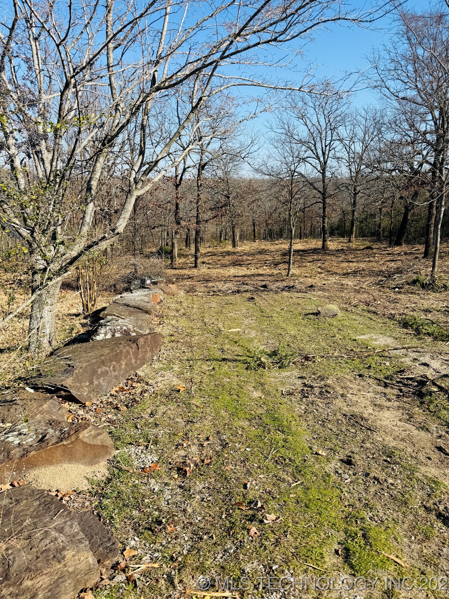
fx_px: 432
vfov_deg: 69.4
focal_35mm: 25
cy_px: 290
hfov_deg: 54.9
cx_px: 228
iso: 80
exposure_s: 1/3425
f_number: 1.78
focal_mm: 6.76
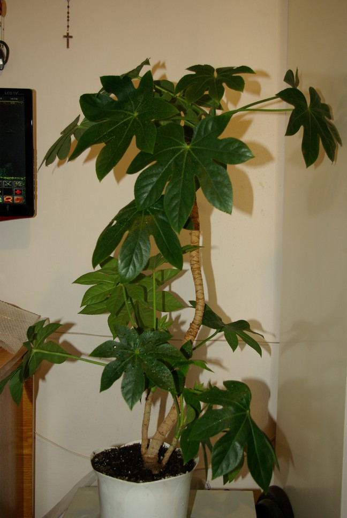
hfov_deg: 32.0
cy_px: 259
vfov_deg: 46.3
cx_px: 174
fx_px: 605
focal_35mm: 42
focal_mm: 28
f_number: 4.5
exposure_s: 1/45
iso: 400
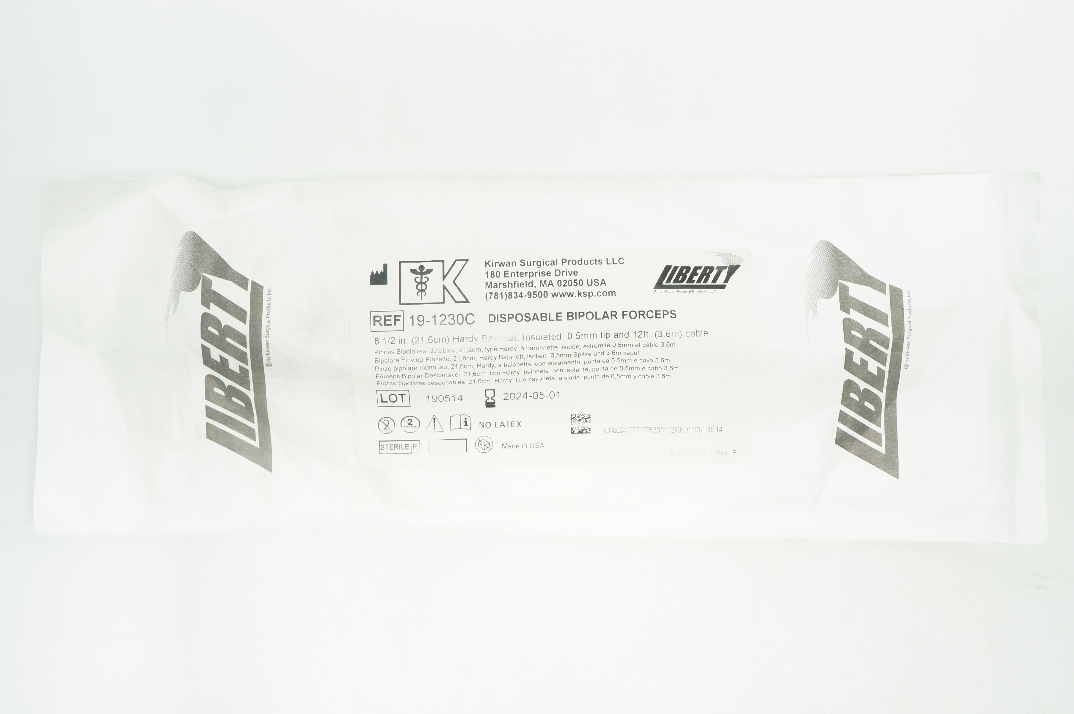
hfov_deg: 55.2
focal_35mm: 34
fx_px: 1028
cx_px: 537
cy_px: 357
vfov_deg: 38.3
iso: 400
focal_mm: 23
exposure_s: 1/15
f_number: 10
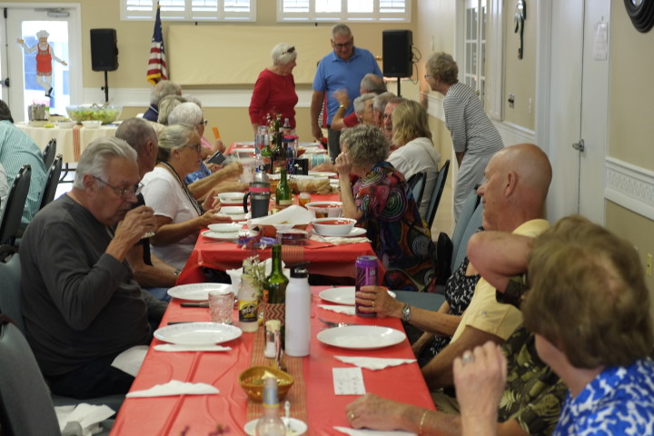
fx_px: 1217
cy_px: 218
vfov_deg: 20.3
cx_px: 327
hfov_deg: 30.1
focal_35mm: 67
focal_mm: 44.4
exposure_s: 1/42
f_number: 4
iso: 800
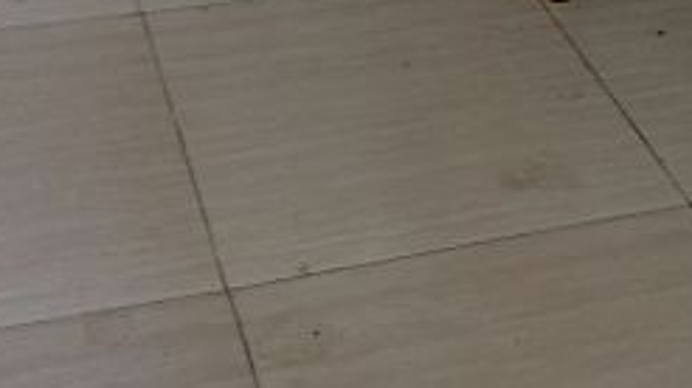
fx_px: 1559
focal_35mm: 85
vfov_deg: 12.5
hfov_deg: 24.8
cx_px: 501
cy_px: -385
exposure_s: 1/50
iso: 832
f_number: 1.75
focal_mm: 5.25
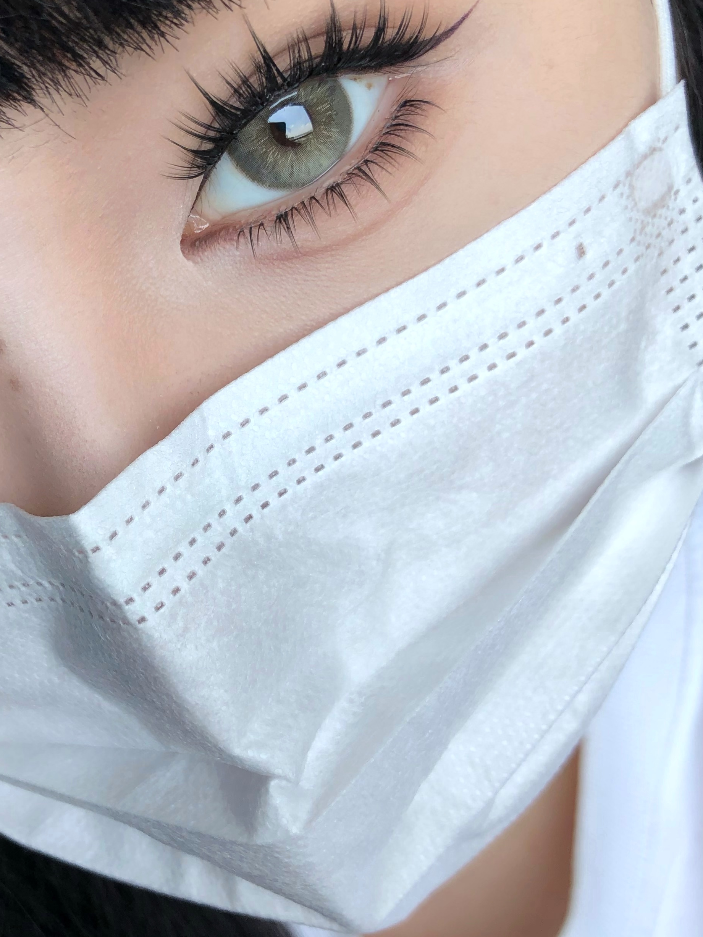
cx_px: 178
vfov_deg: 41.2
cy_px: 461
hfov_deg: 31.0
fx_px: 1245
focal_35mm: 46
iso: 20
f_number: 1.8
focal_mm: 3.99
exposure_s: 1/173
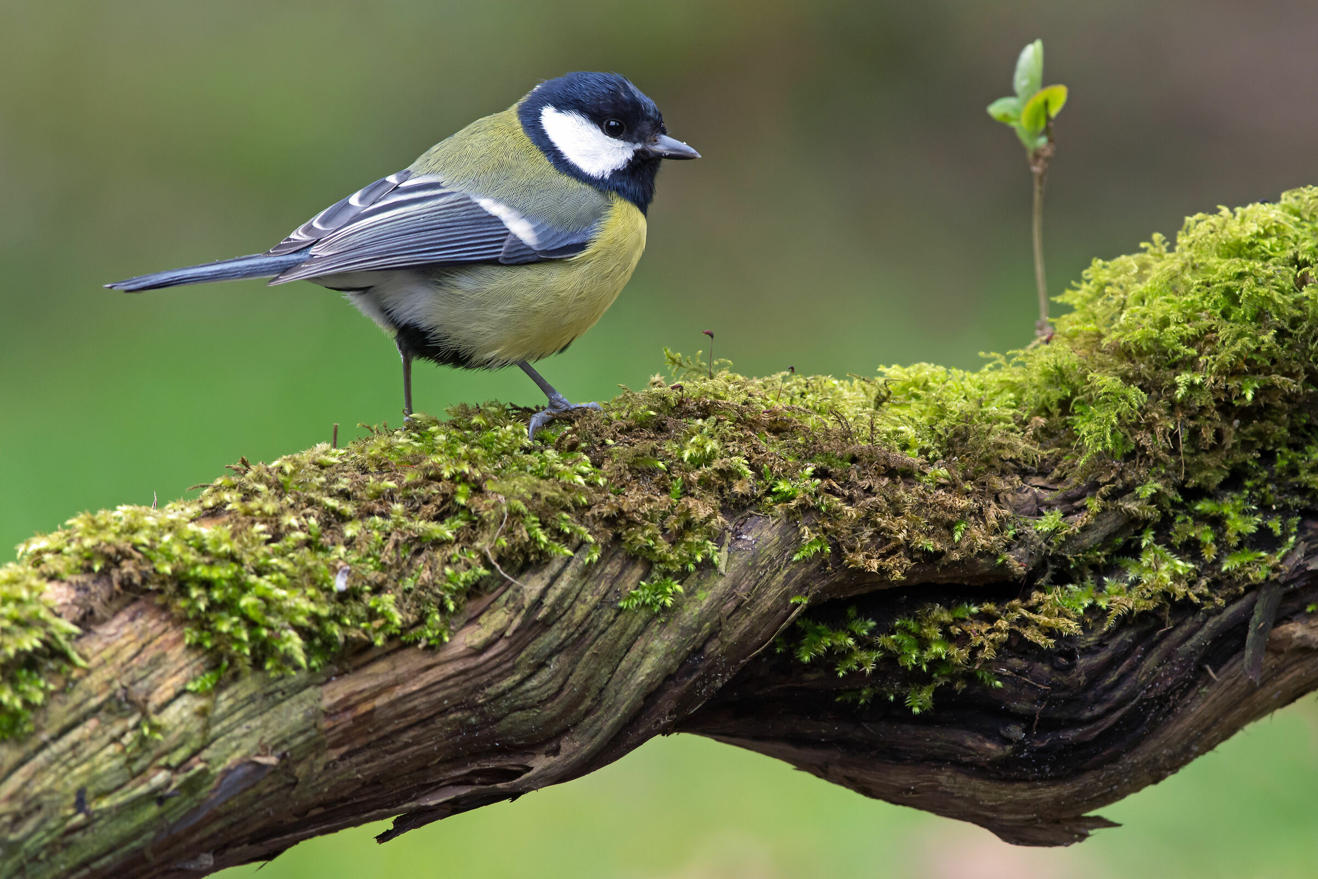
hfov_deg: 4.6
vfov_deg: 3.1
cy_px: 440
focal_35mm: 450
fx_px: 16474
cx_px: 659
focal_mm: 300
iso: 1250
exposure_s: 1/80
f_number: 7.1
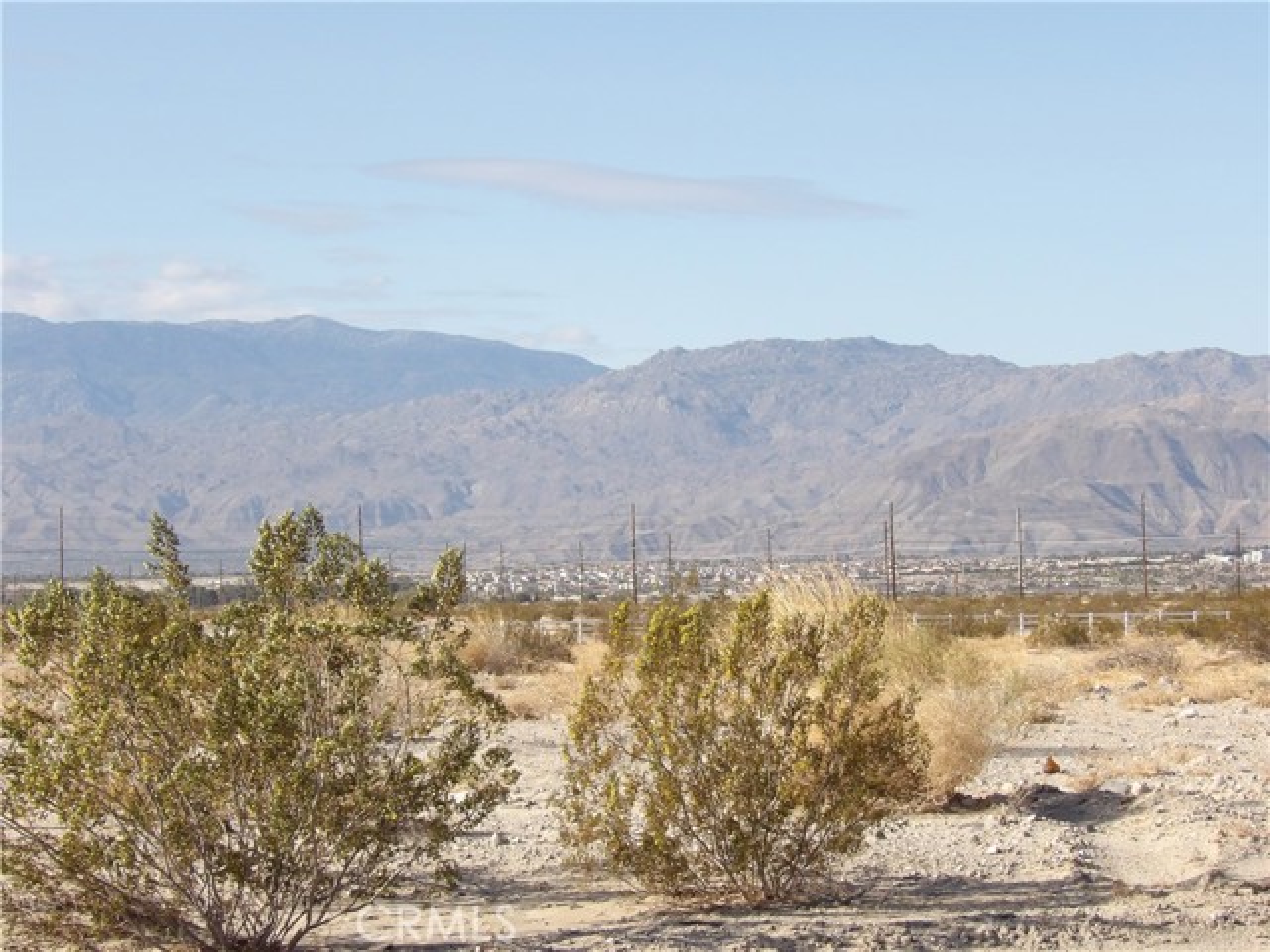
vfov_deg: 14.5
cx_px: 635
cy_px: 476
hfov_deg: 19.3
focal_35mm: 102
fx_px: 3742
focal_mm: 18.2
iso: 100
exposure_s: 1/199
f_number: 7.2
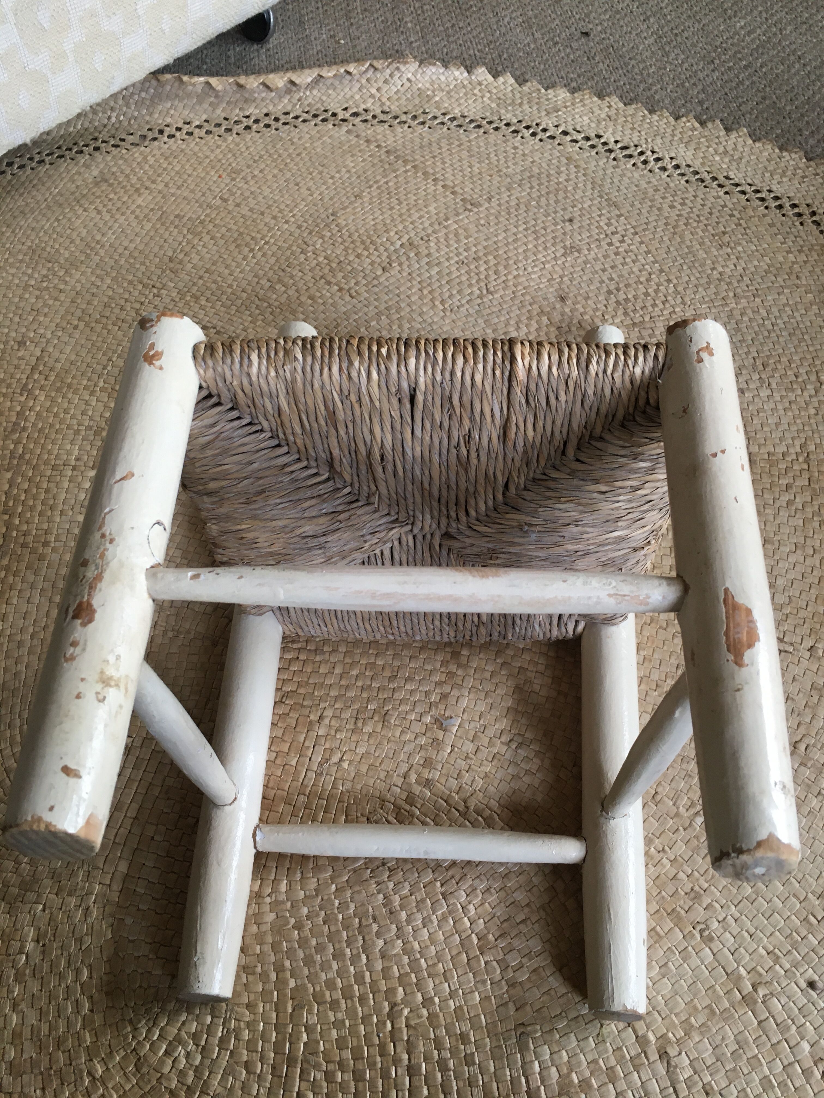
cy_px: 549
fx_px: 920
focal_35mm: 29
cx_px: 412
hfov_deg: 48.2
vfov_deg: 61.7
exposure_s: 1/33
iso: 80
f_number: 2.2
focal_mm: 4.15
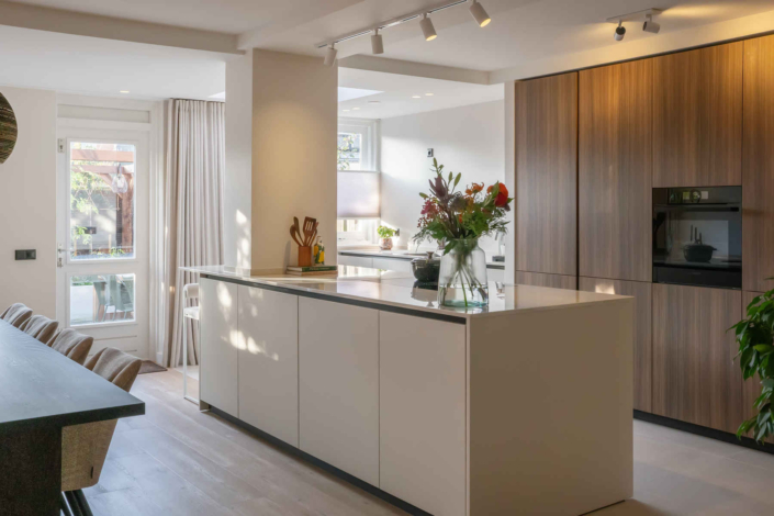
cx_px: 387
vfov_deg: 36.6
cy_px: 258
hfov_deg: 52.8
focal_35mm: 36
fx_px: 780
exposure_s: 1/100
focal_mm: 36.3
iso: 1250
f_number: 11
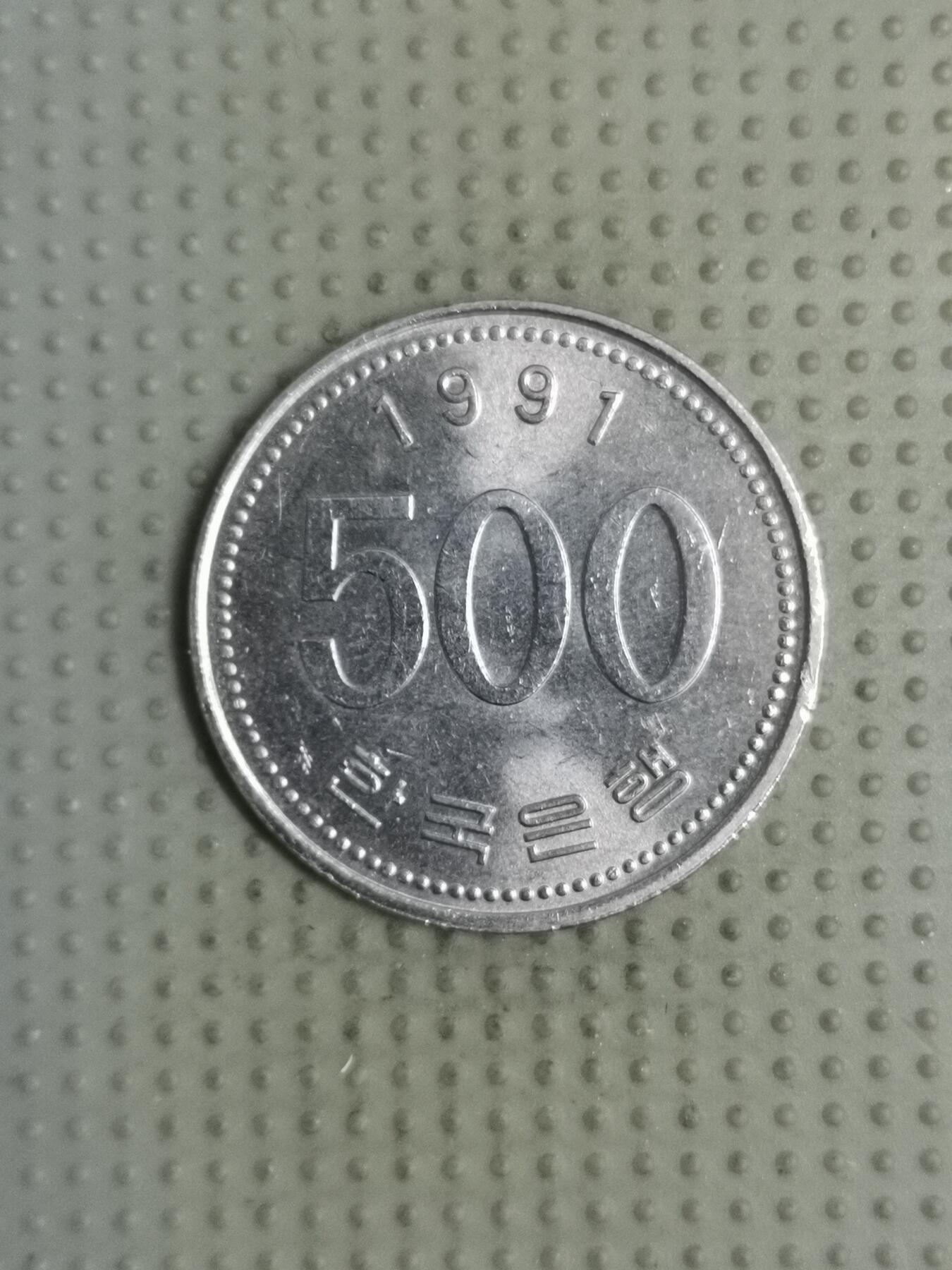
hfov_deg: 28.0
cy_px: 635
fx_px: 1907
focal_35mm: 52
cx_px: 476
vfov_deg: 36.8
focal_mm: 4.75
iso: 500
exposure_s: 1/22.5
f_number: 1.8
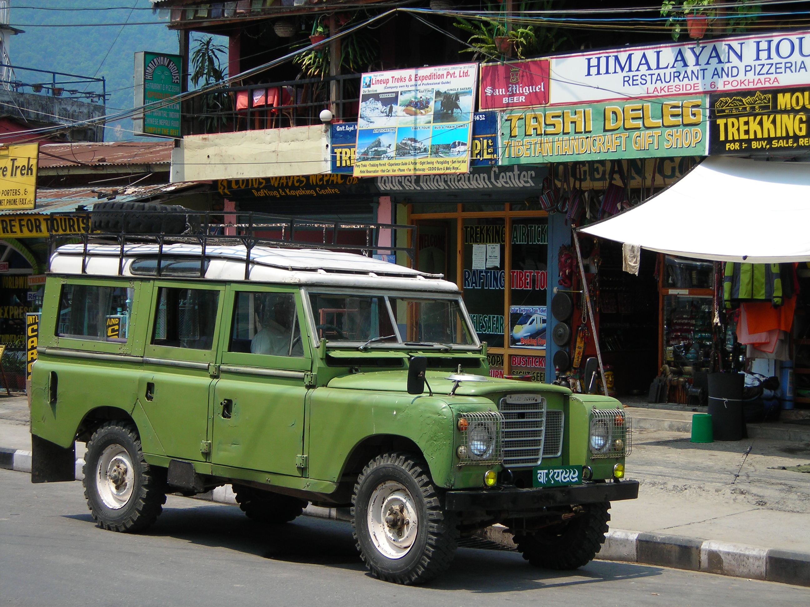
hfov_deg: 25.3
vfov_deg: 19.1
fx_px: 1802
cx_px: 405
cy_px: 304
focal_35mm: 77
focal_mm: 12.7
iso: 50
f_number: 4.2
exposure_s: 1/294
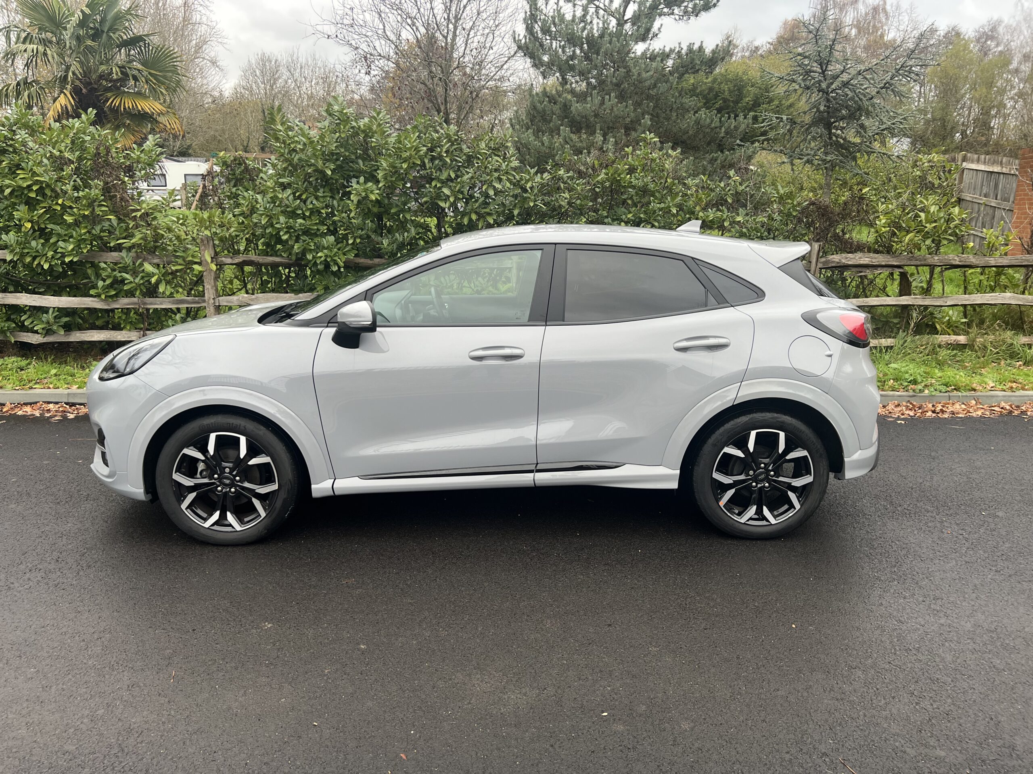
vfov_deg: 53.1
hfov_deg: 67.3
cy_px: 387
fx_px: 776
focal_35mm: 26
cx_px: 516
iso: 80
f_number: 1.5
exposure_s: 1/121
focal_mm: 5.7
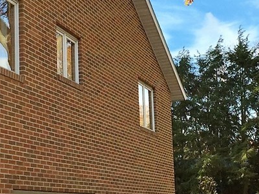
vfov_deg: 19.9
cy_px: 123
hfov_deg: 26.3
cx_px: 156
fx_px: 554
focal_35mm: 74
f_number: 2.2
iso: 32
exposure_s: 1/807
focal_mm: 4.15
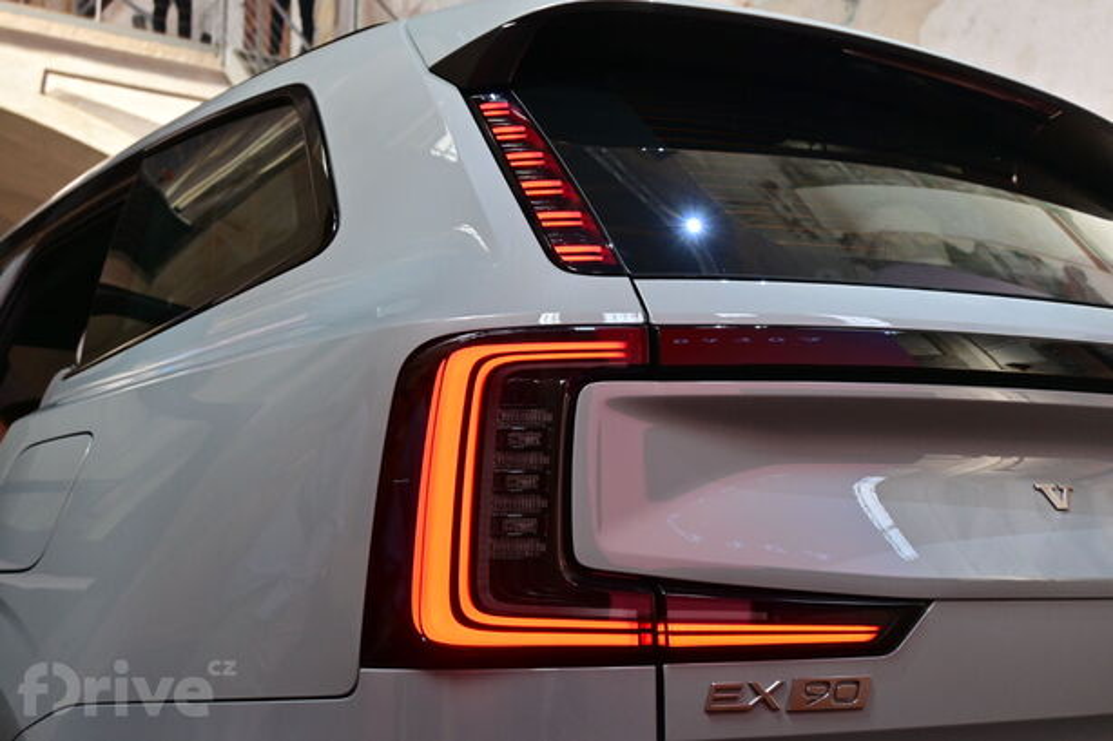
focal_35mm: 45
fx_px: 1391
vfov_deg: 29.8
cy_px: 370
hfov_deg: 43.6
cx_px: 556
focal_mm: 30
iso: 500
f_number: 6.3
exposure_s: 1/200
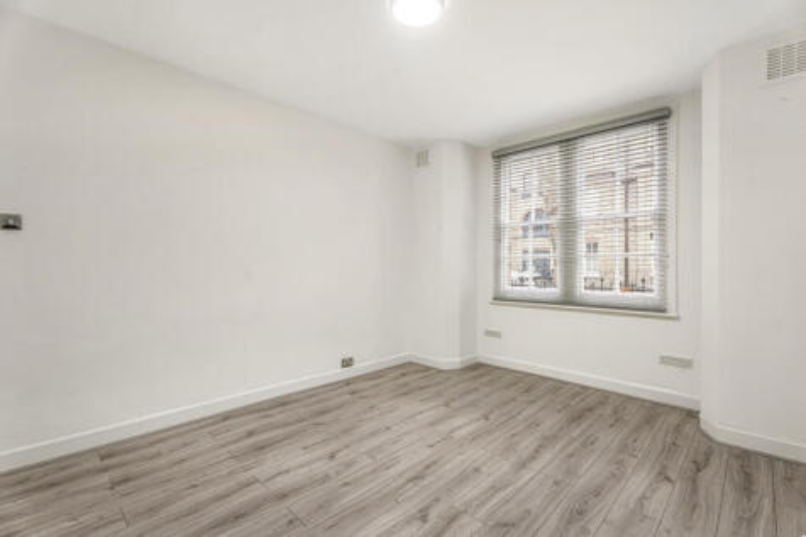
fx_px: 358
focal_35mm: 16
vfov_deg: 73.7
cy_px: 268
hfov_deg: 96.8
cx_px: 403
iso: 400
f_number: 8
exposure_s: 1/13
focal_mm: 16
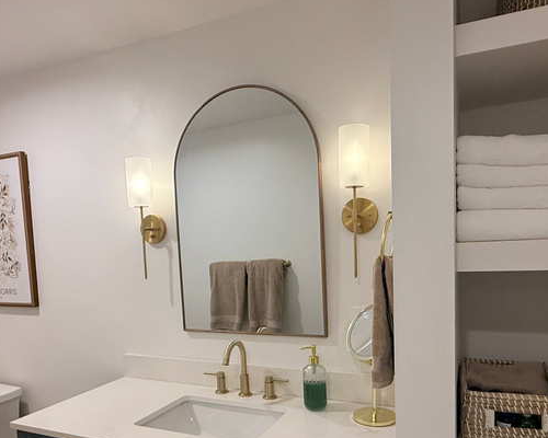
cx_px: 273
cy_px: 285
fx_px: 454
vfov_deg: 50.8
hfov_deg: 62.2
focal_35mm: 28
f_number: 2.2
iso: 160
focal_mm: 2.22
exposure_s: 1/120
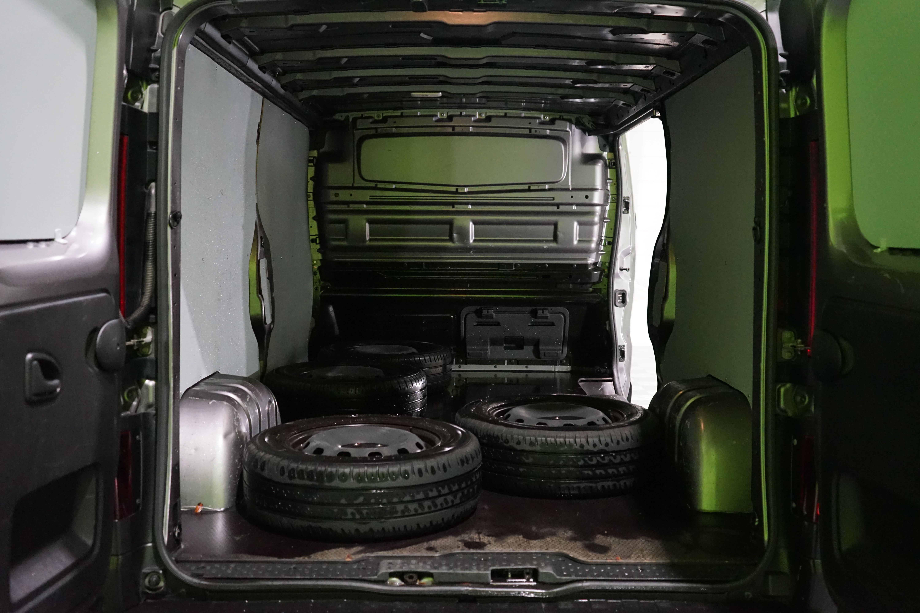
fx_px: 869
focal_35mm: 34
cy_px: 306
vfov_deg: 38.9
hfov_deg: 55.8
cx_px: 460
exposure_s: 1/125
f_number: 4
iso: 6400
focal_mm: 34
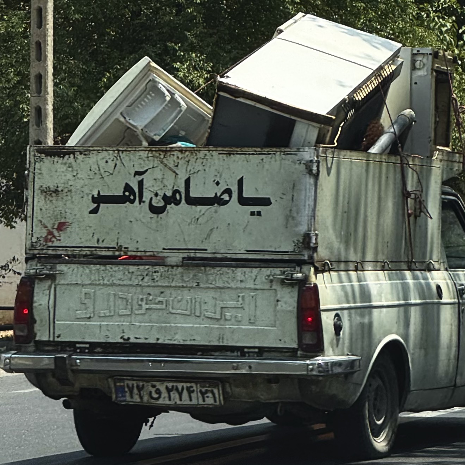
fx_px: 1535
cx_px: 289
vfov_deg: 17.2
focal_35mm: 101
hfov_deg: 17.2
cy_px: 241
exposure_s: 1/322
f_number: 2.8
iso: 25
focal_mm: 9
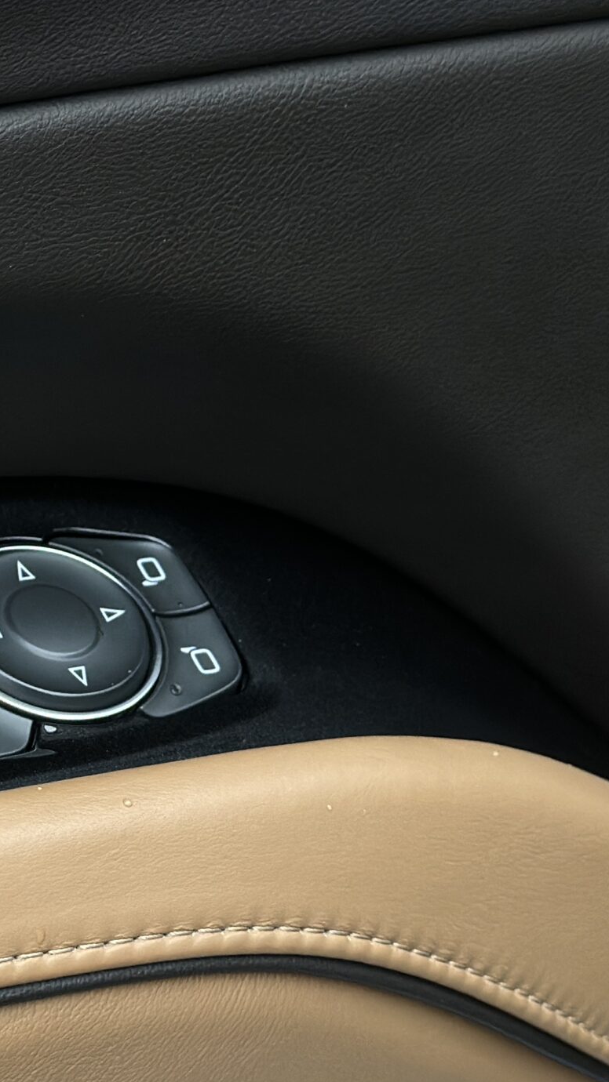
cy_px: 638
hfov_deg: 11.9
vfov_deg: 22.0
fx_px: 2785
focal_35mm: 97
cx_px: -340
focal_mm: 6.86
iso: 250
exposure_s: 1/60
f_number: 1.78
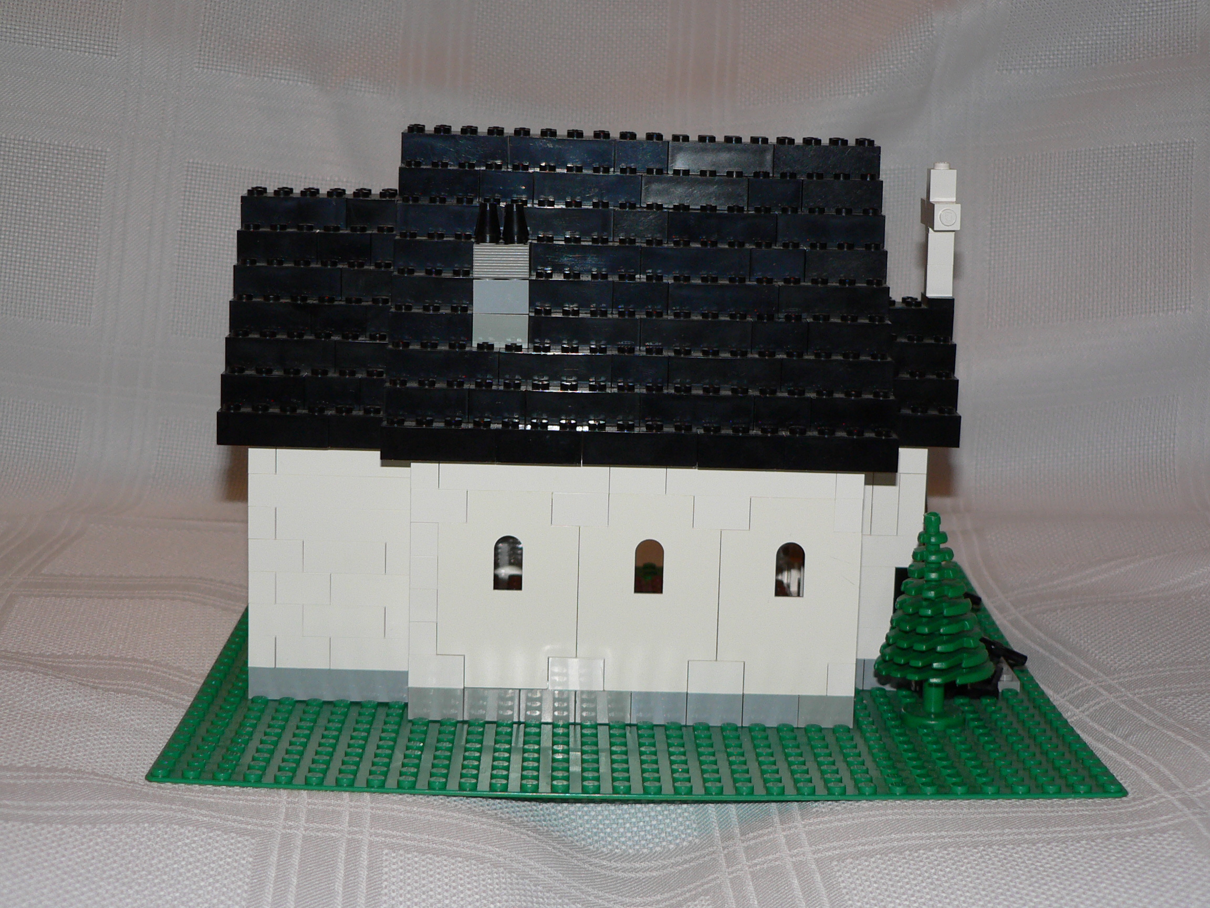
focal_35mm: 63
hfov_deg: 30.7
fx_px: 2202
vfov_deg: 23.3
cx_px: 605
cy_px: 454
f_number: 3.2
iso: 100
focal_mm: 10.9
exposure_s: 1/60
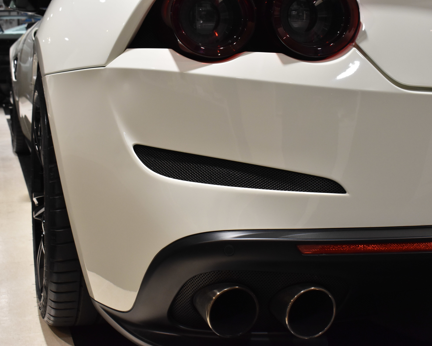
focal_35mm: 50
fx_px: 634
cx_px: 214
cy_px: 171
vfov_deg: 30.5
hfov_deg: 37.6
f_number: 8
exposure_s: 1/50
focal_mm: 29
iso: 1250
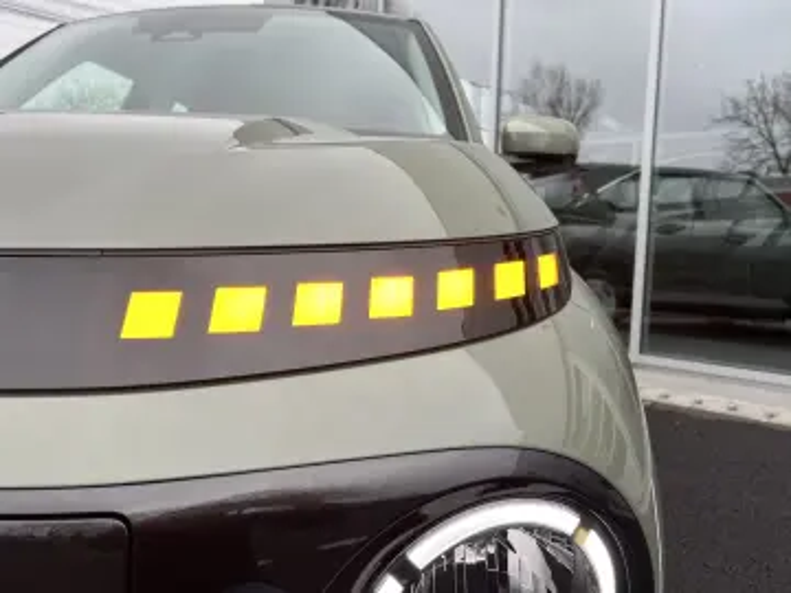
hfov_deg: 67.3
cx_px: 396
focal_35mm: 26
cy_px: 296
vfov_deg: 53.1
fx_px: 594
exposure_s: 1/753
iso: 50
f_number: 1.5
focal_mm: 5.7
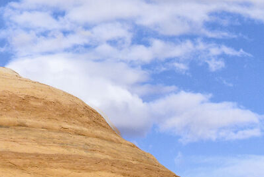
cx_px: -186
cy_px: -155
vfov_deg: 5.3
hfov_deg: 7.9
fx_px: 1857
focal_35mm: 253
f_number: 7.1
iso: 100
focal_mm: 28
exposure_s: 1/125
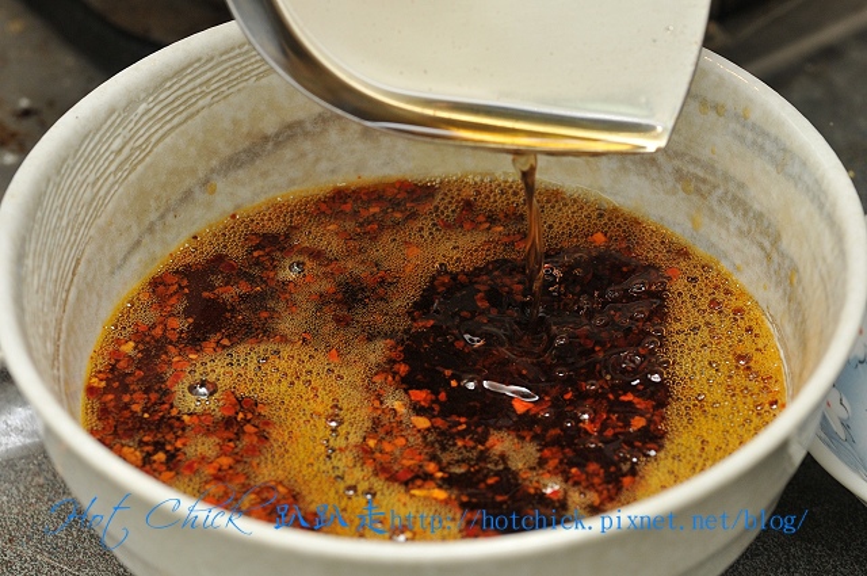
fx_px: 3247
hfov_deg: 15.2
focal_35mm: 135
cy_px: 288
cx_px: 434
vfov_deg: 10.1
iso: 400
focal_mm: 90
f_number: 8
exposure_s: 1/60
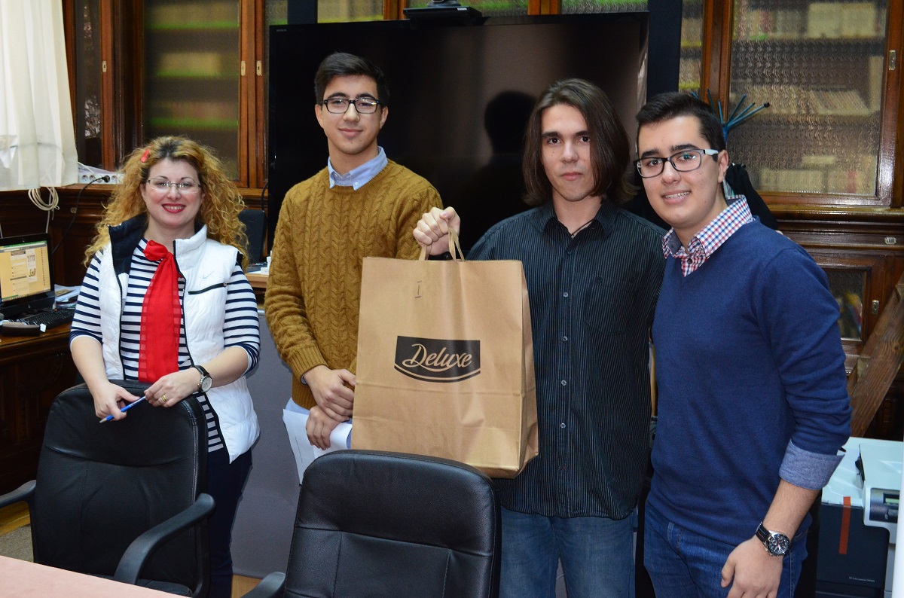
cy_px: 299
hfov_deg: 49.7
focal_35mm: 39
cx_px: 452
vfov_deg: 34.0
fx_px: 977
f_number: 8
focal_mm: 26
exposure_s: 1/15
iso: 1600
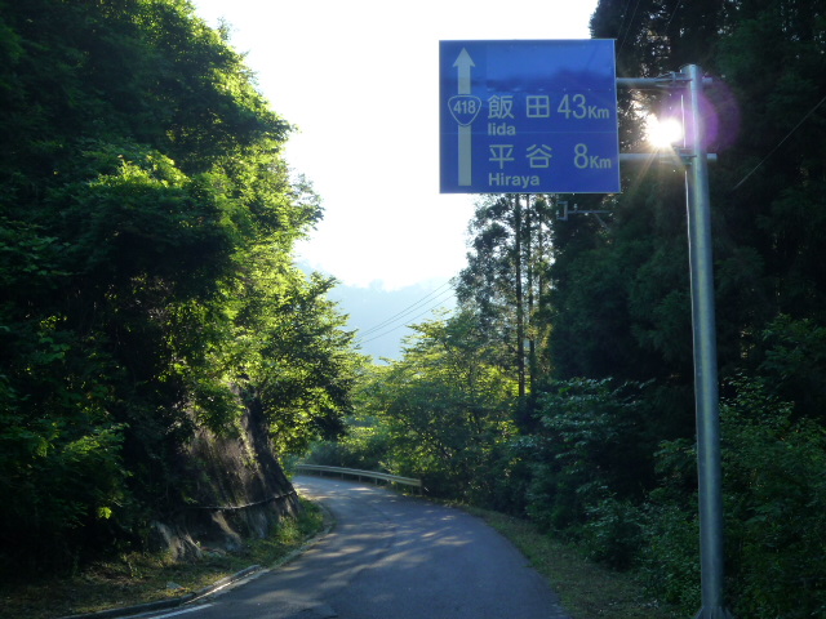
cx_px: 413
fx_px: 1122
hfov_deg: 40.4
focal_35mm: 47
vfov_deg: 30.9
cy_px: 310
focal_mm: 8.3
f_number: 4.3
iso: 160
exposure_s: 1/200
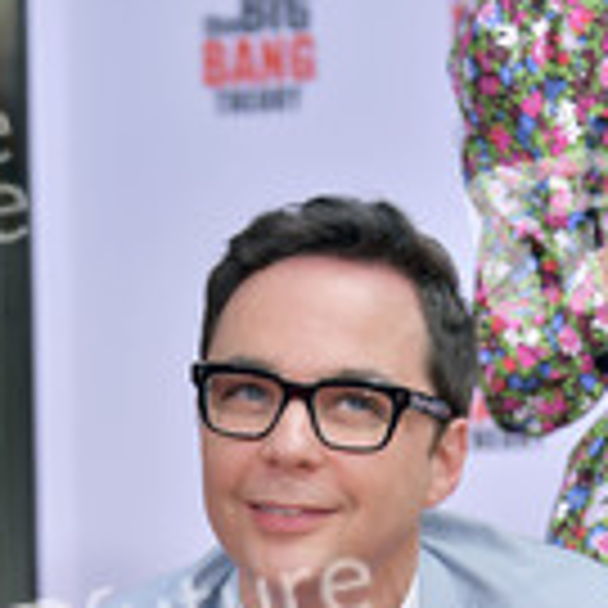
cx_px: 290
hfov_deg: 7.1
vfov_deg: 7.0
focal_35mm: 246
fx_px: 4888
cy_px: 892
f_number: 5.3
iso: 160
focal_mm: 98
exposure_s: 1/250
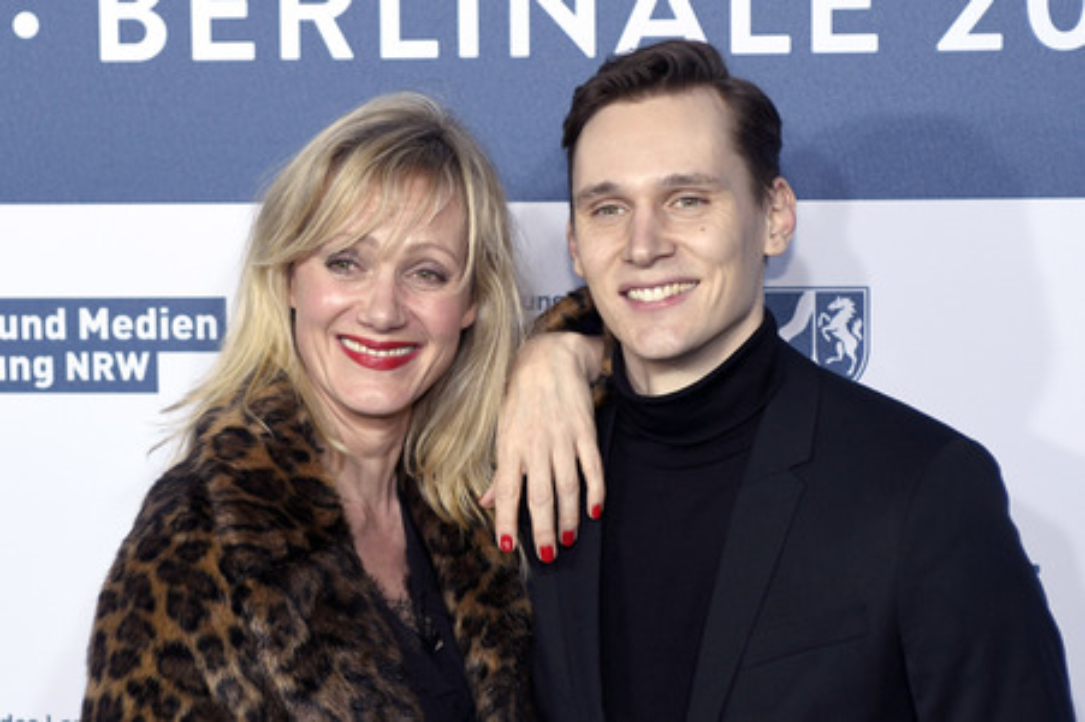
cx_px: 542
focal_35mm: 70
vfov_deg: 19.4
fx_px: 2108
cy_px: 361
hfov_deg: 28.9
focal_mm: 70
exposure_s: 1/400
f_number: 4
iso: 800
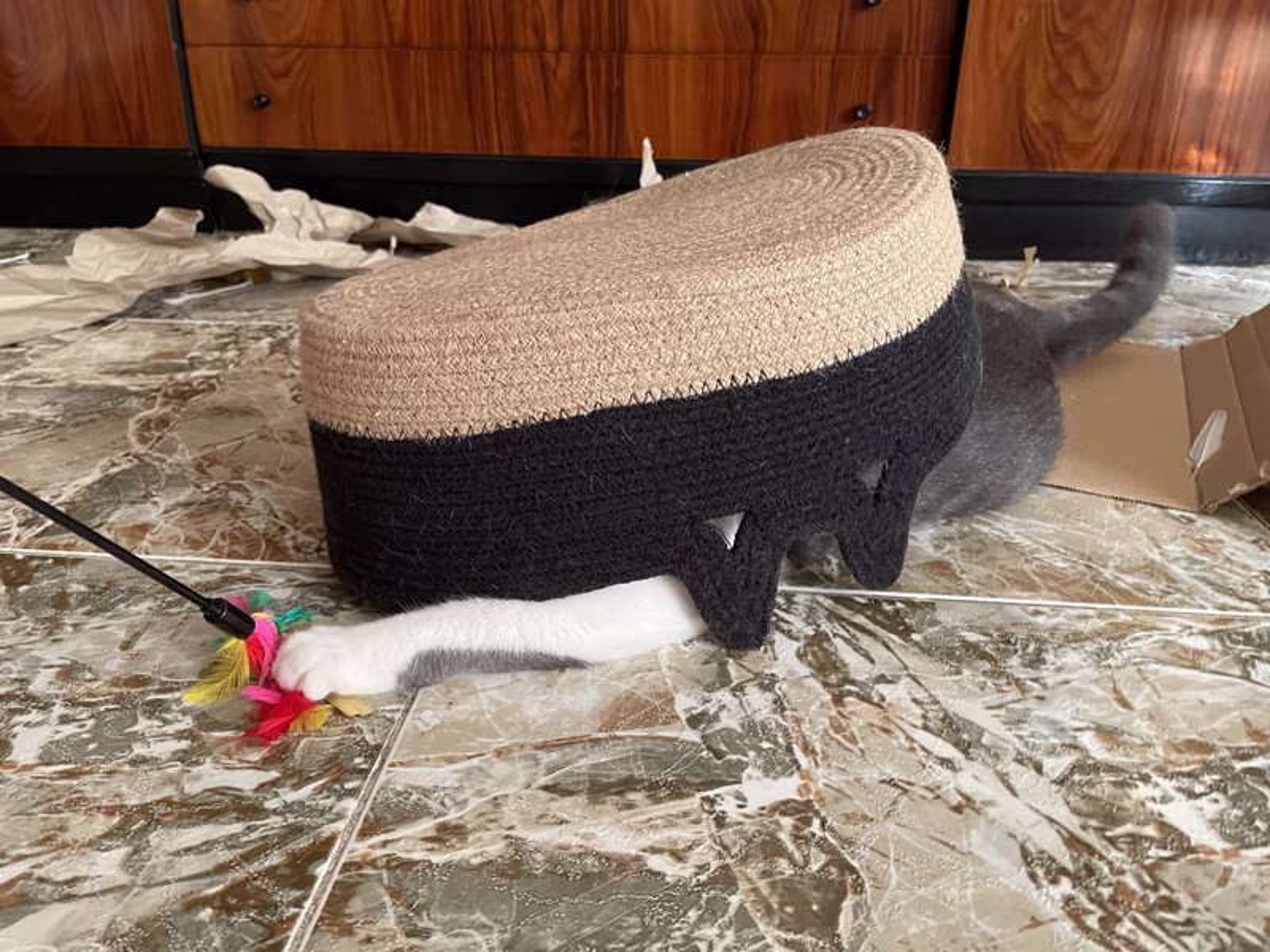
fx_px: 954
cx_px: 635
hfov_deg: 67.3
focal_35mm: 26
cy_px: 476
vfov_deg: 53.1
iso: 500
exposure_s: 1/60
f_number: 1.6
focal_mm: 4.2
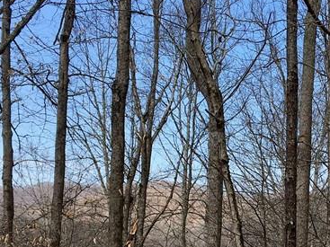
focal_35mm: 81
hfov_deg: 23.7
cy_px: 232
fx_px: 772
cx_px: 273
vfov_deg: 17.9
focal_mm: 4.15
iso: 25
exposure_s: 1/810
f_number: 2.2
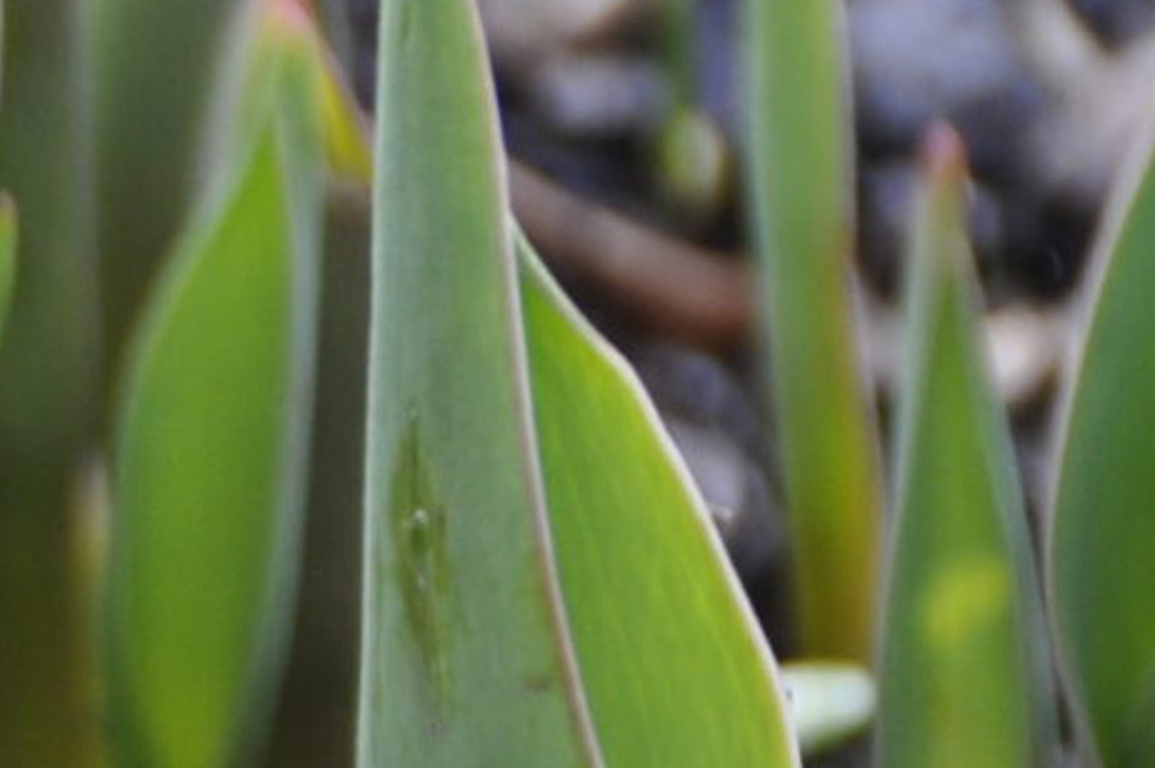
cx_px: -1658
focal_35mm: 623
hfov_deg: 3.3
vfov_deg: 2.2
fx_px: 19959
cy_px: 1348
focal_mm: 75
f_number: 5.3
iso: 400
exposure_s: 1/60
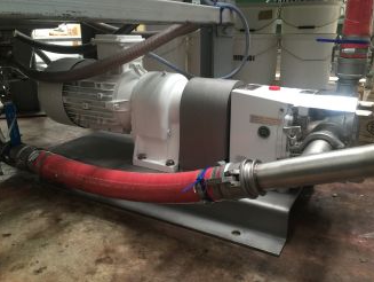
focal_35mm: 31
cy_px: 132
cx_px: 193
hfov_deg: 58.3
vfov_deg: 45.5
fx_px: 335
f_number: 2.2
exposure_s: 1/17
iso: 50
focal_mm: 4.15
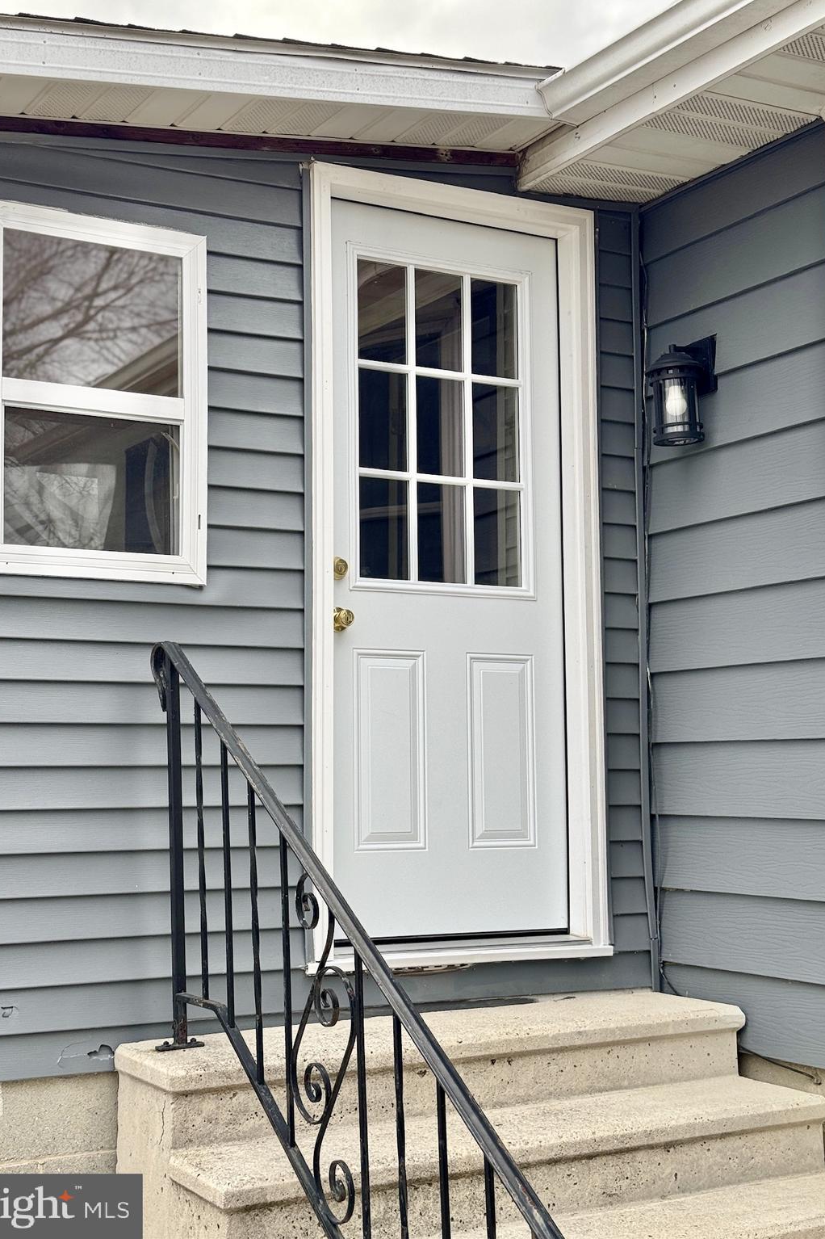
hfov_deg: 27.0
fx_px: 1719
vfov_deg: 39.6
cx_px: 406
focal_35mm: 50
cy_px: 620
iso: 64
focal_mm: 6.76
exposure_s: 1/558
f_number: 1.78
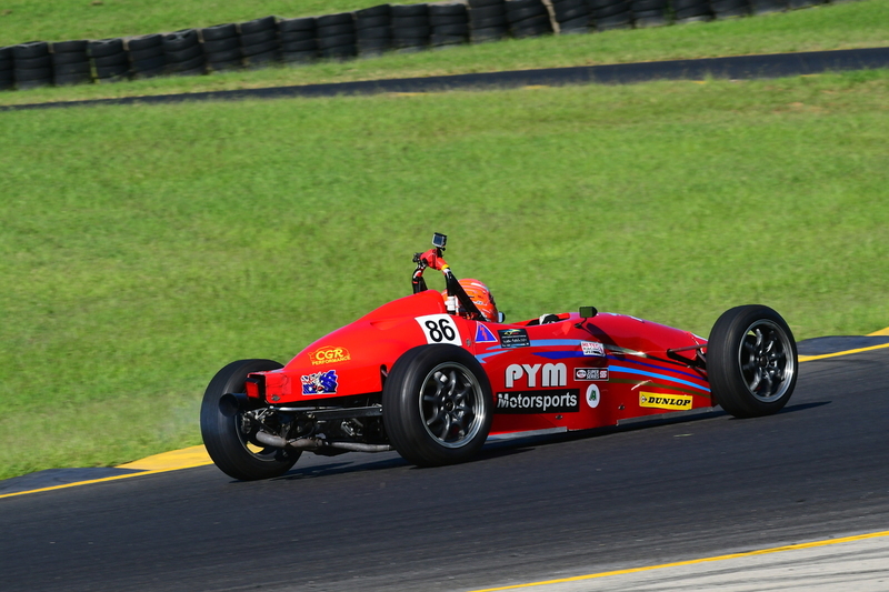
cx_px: 444
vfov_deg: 4.6
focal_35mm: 300
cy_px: 296
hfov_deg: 6.9
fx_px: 7406
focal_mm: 200
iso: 500
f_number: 13
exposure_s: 1/640
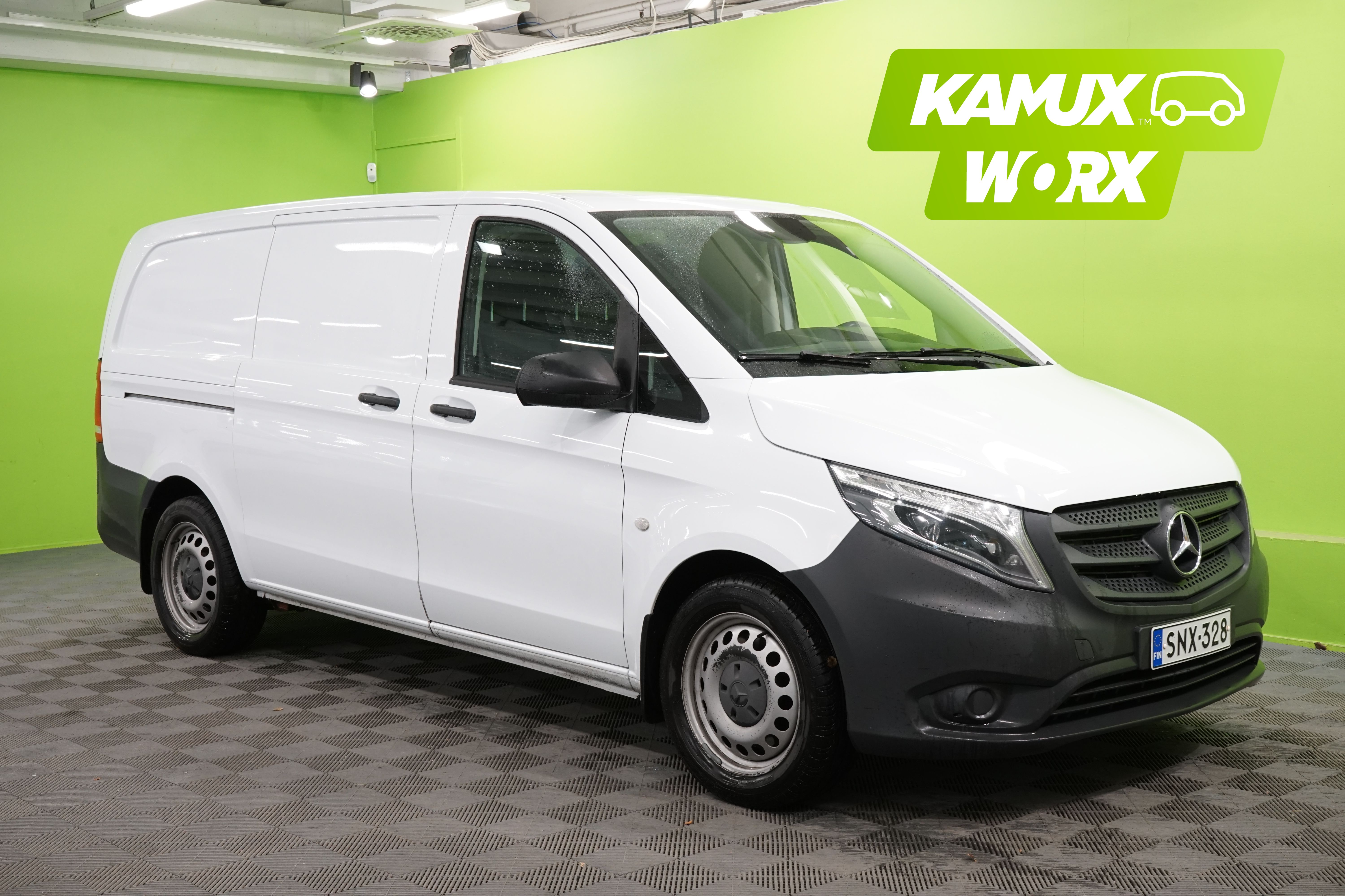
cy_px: 448
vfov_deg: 30.5
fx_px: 1644
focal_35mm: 44
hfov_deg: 44.5
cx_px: 672
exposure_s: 1/25
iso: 1000
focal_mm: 44
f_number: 10
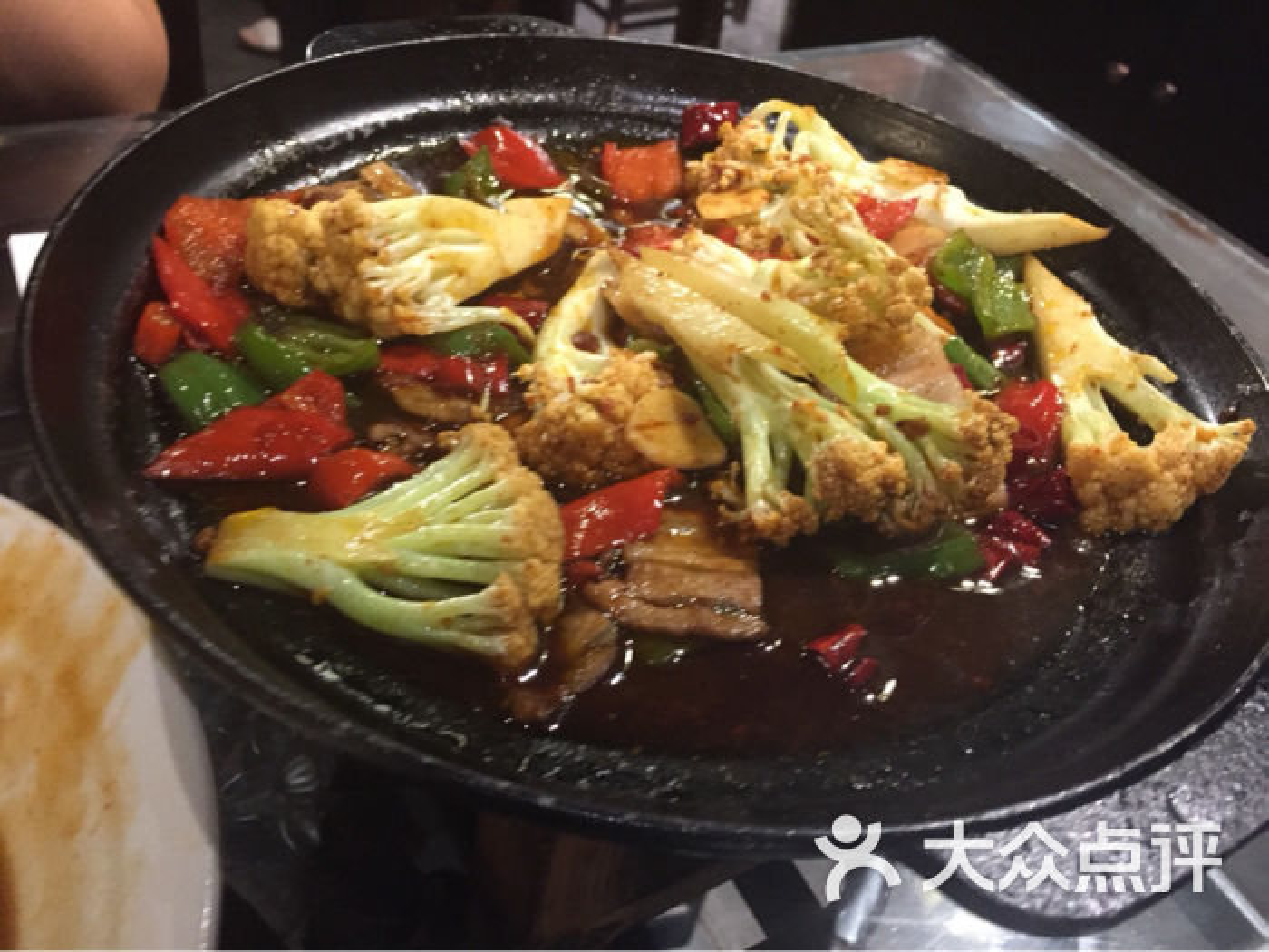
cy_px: 476
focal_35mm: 29
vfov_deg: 48.2
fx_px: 1063
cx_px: 634
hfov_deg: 61.7
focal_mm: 4.15
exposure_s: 1/17
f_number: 2.2
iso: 250
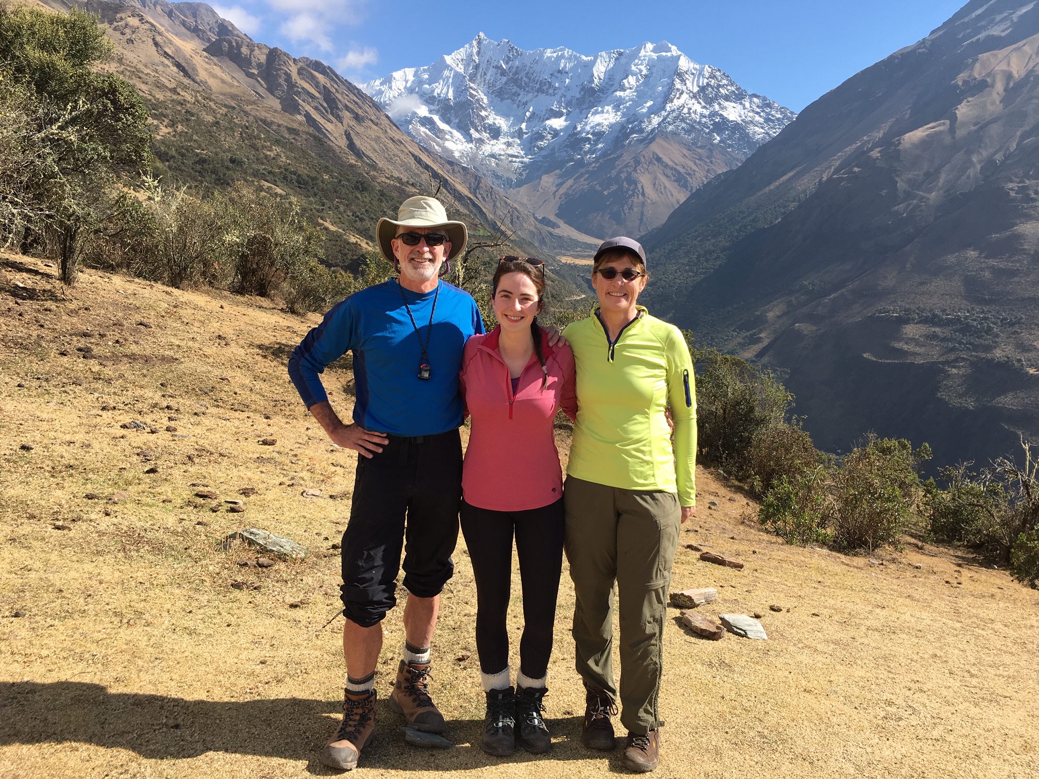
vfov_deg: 48.2
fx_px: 870
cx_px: 520
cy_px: 390
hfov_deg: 61.7
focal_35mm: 29
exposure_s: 1/1115
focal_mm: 4.15
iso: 25
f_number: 2.2
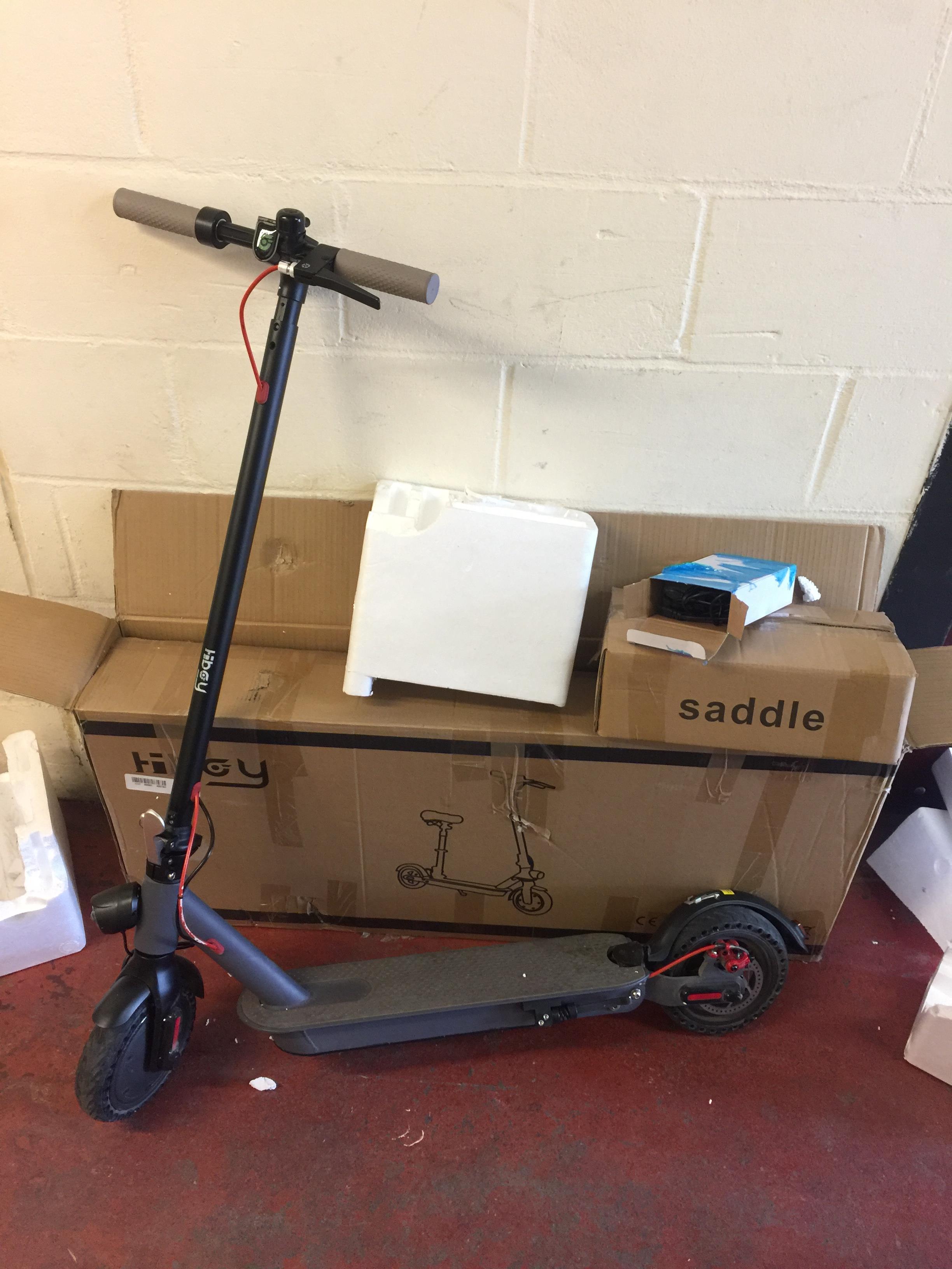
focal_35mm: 29
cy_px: 634
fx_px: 1063
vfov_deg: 61.7
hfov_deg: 48.2
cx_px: 476
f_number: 2.2
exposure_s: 1/17
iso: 100
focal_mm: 4.15
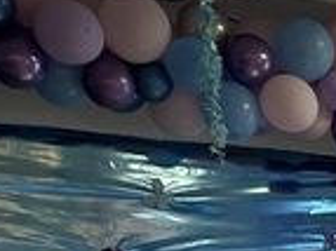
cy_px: 495
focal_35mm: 101
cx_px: 691
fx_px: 980
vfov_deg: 12.8
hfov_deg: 15.3
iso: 250
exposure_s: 1/60
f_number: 1.78
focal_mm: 6.86
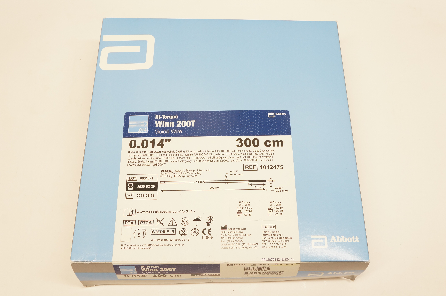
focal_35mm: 34
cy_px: 148
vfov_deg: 38.3
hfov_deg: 55.2
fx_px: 427
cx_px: 223
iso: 800
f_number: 7.1
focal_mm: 23
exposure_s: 1/100
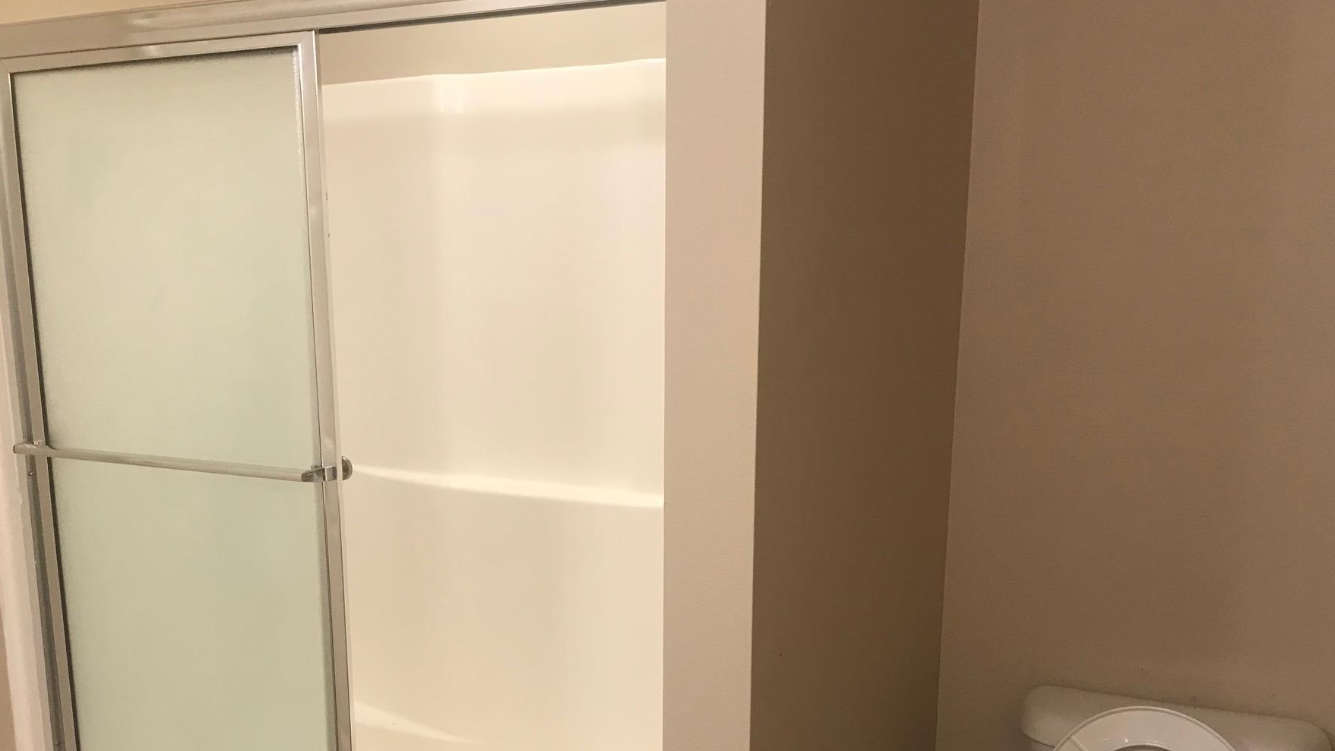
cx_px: 690
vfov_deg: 33.2
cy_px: 547
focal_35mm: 35
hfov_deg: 56.6
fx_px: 1239
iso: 32
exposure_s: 1/24
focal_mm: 3.99
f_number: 1.8
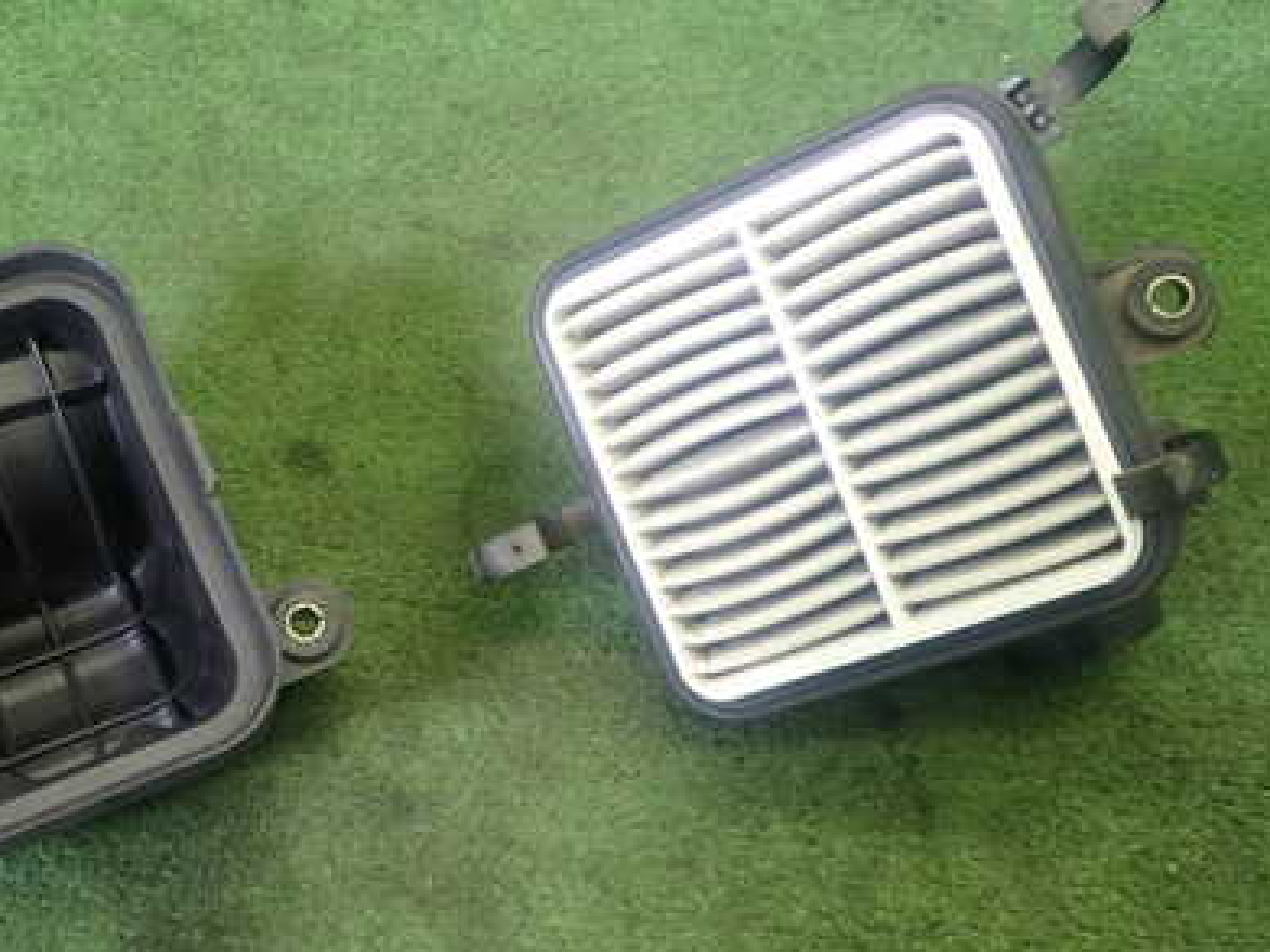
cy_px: 497
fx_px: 1687
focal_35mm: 46
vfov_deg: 31.5
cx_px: 393
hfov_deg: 40.6
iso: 200
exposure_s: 1/50
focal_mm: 5.4
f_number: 2.3
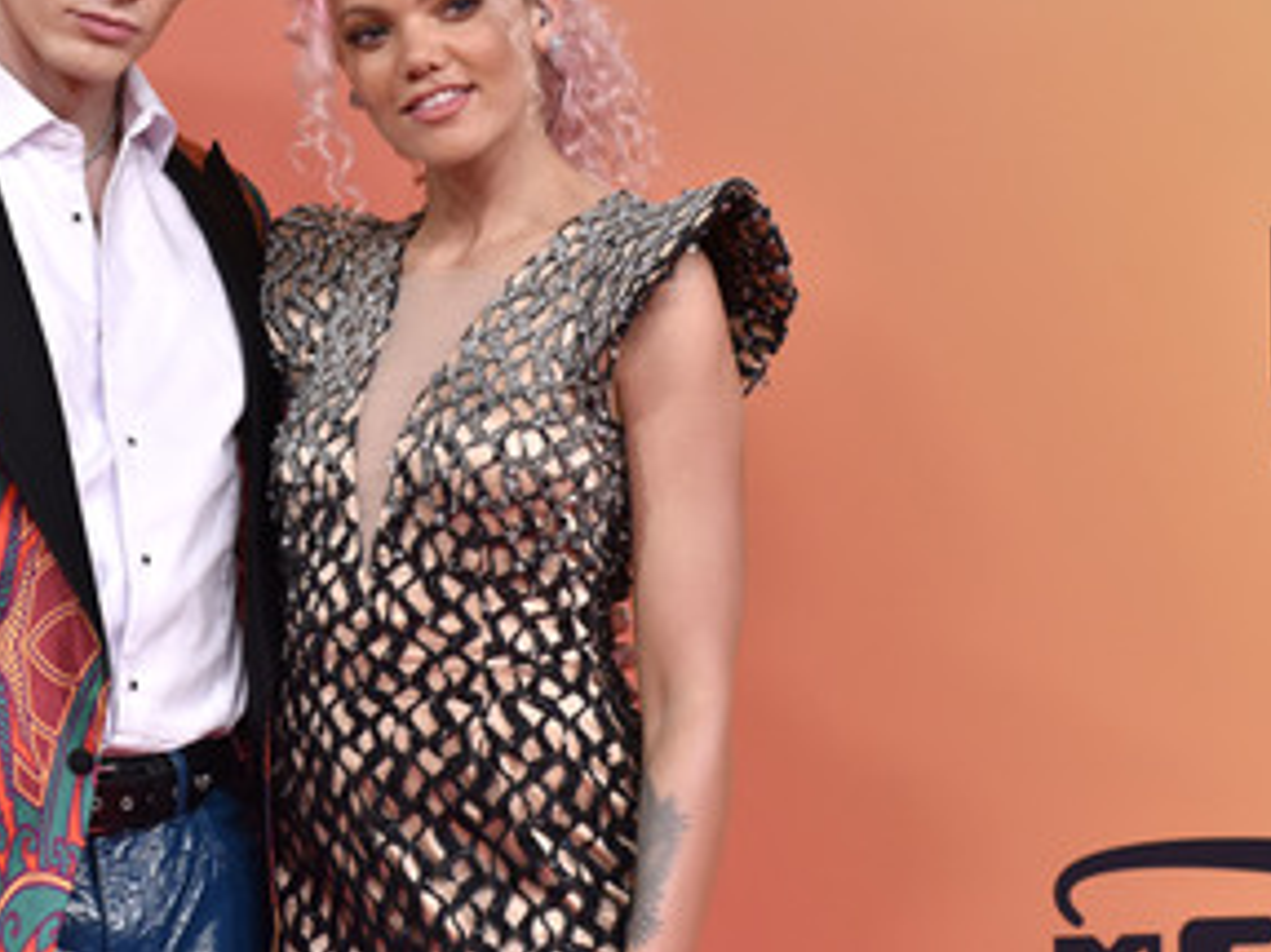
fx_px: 6753
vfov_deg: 8.1
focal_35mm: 184
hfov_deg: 10.7
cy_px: 292
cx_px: 299
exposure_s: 1/160
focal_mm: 122
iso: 2000
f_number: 5.6
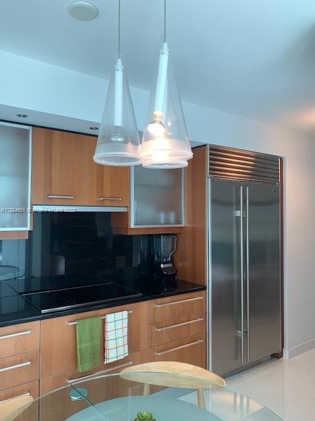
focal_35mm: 26
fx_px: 315
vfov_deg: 67.3
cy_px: 210
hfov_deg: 53.1
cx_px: 158
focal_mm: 4.25
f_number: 1.8
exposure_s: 1/127
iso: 25
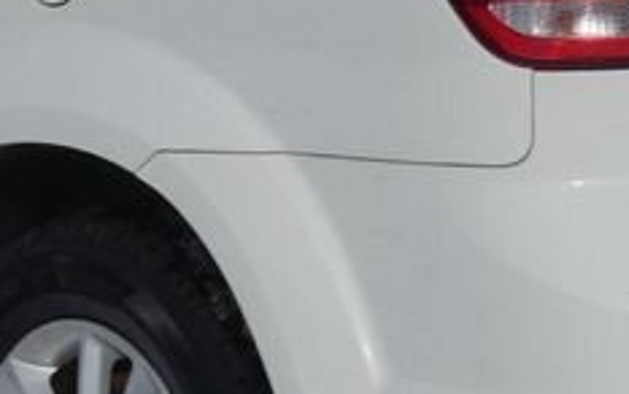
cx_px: 216
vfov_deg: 4.9
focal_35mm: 270
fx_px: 4632
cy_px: 54
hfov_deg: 7.8
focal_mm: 10.4
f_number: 5.6
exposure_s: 1/500
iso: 80
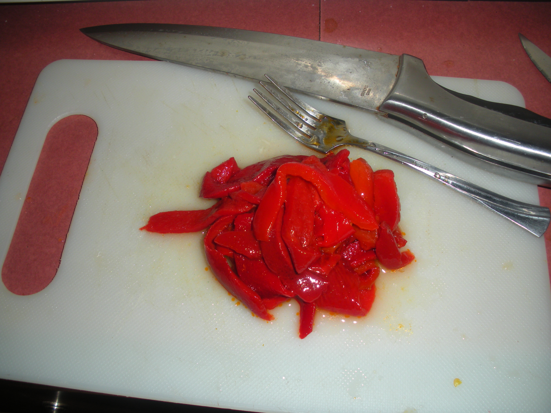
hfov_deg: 51.4
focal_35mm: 36
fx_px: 573
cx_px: 276
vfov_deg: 39.7
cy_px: 206
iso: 64
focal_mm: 6.3
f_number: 3.5
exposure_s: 1/60
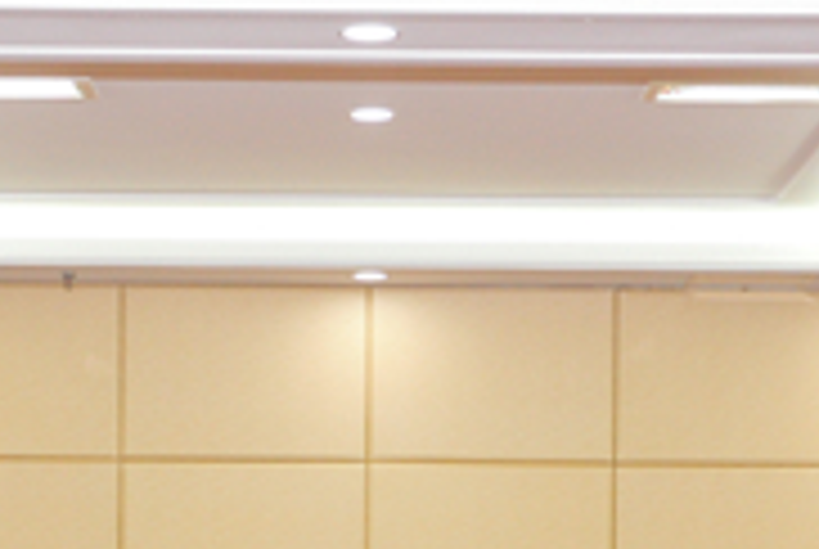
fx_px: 2848
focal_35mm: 125
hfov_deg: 16.3
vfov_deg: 10.6
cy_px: 819
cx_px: 297
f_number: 4.5
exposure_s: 1/125
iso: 800
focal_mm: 38
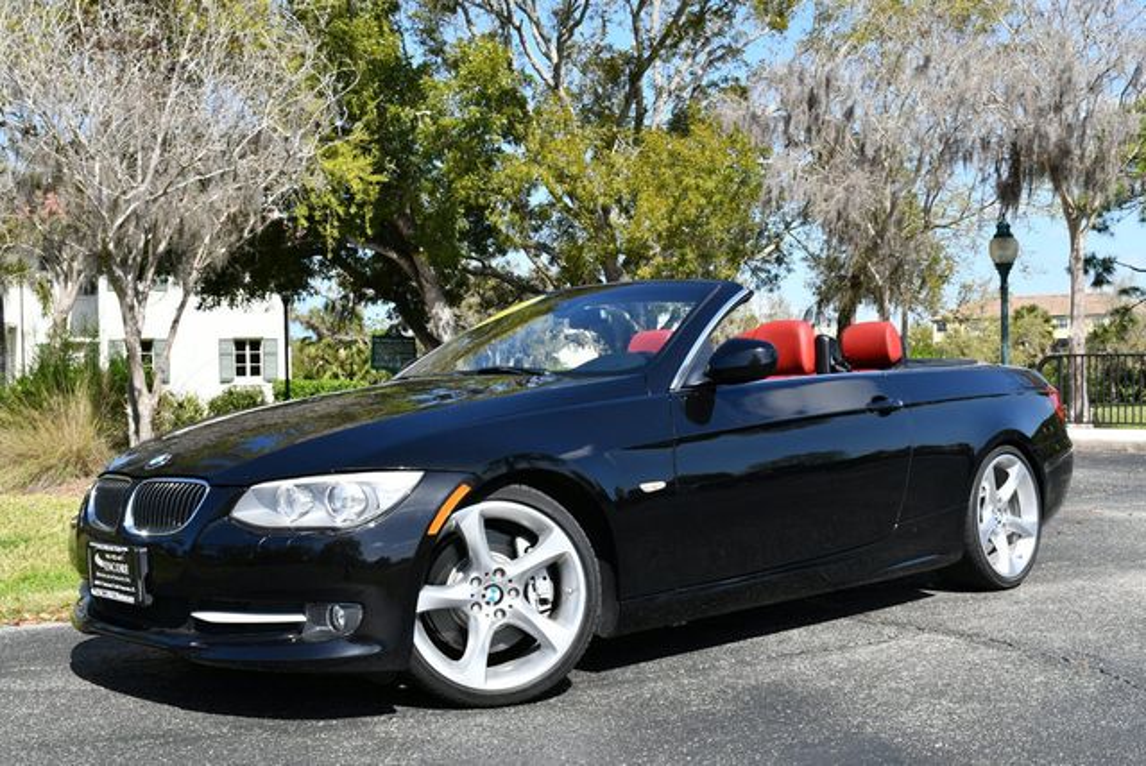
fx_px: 1402
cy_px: 383
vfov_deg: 30.6
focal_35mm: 44
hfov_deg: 44.5
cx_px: 573
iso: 125
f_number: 8
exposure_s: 1/250
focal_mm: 22
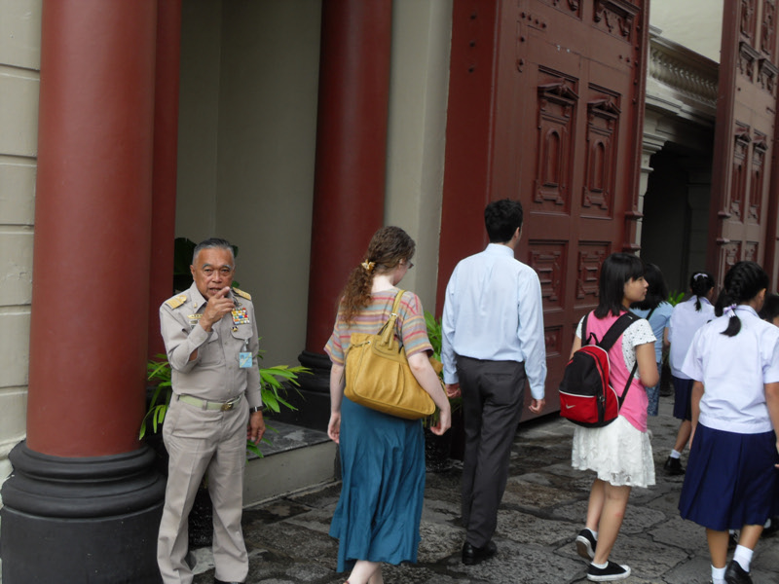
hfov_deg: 42.1
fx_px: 1013
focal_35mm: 45
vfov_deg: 32.2
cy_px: 292
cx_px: 390
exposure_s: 1/125
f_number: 3.6
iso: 80
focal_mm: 9.6
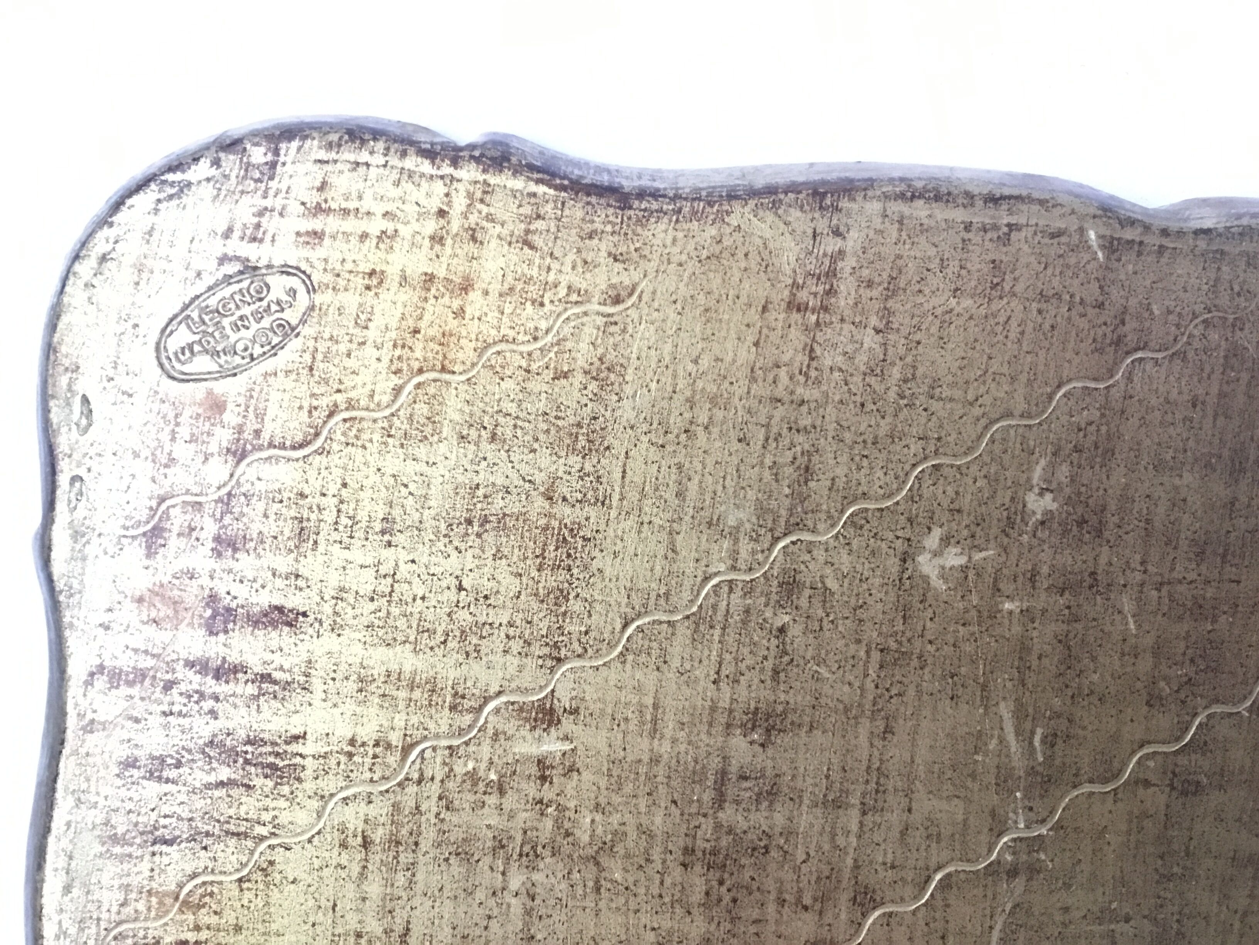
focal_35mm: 31
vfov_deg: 45.4
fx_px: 1127
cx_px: 630
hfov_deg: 58.4
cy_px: 472
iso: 200
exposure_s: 1/25
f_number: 2.4
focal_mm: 3.3
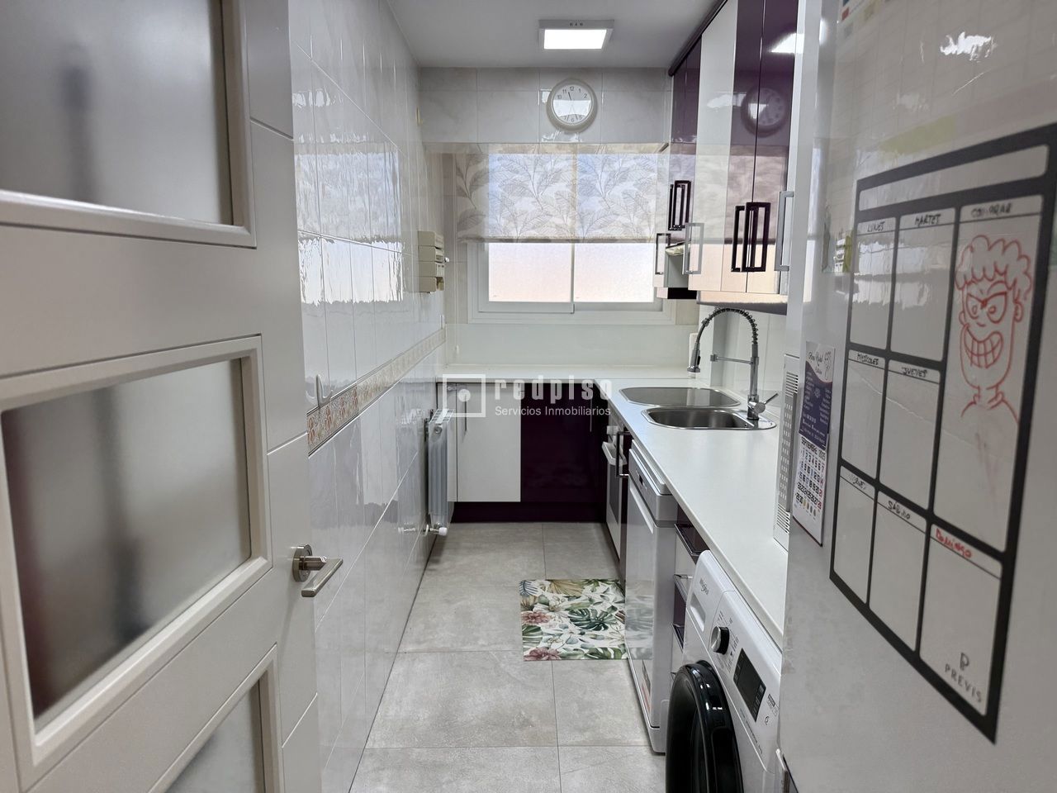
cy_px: 396
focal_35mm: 24
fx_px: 733
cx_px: 528
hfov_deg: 71.6
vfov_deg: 56.8
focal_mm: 6.76
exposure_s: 1/100
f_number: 1.78
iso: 64
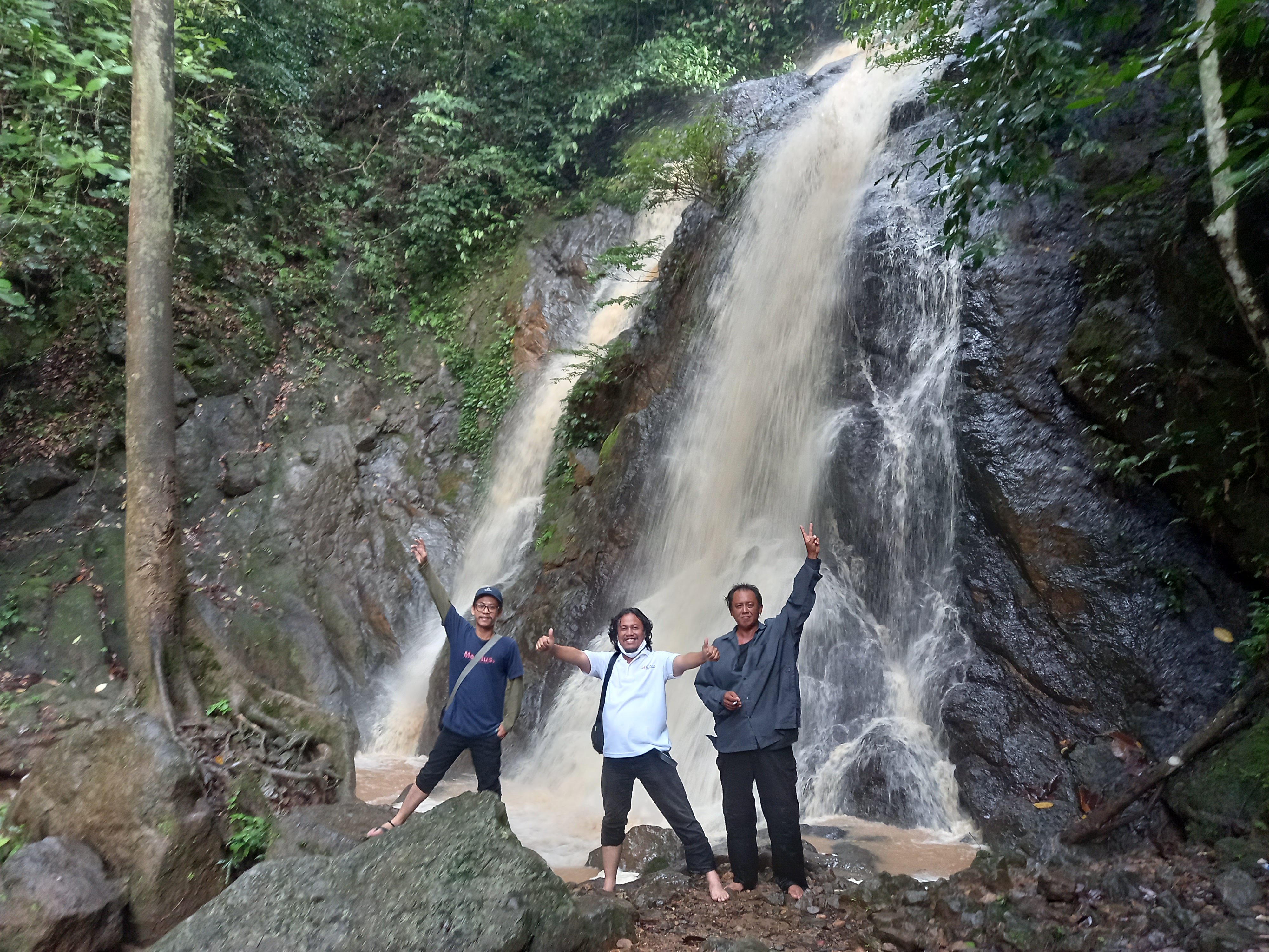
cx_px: 634
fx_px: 916
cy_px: 476
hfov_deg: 69.4
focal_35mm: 25
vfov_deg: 54.9
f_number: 2
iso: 250
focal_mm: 4.6
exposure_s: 1/33
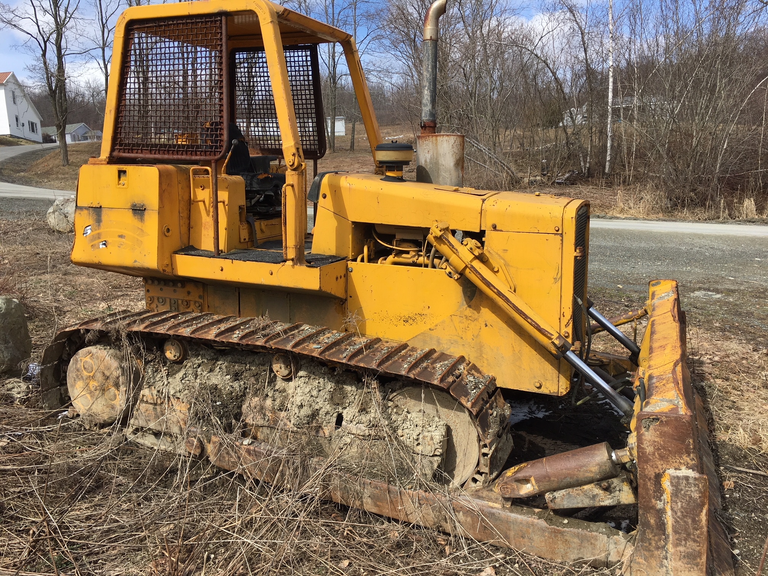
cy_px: 288
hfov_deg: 61.7
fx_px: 643
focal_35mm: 29
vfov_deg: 48.2
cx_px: 384
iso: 25
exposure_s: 1/1083
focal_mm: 4.15
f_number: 2.2
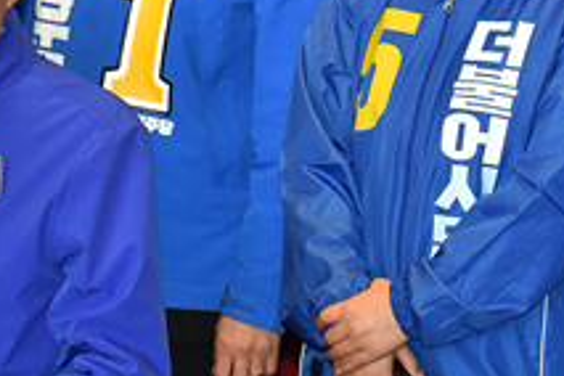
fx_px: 5279
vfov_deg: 4.1
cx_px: -74
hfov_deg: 6.1
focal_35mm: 337
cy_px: 58
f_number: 5
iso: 5000
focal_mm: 112
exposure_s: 1/250
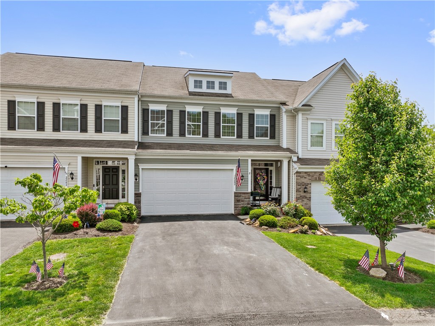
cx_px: 218
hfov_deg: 71.6
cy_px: 163
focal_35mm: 24
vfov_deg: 56.8
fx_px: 301
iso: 200
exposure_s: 1/3200
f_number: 2.8
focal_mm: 12.29
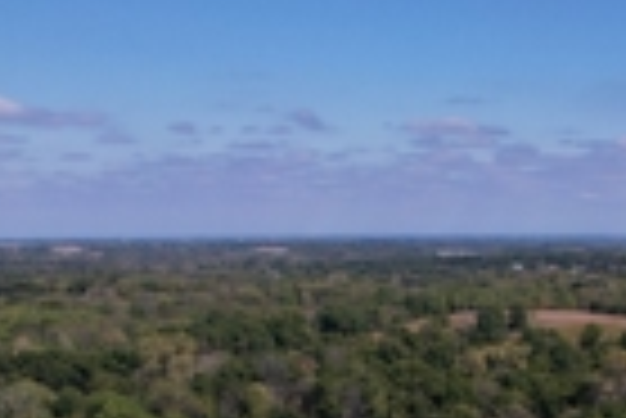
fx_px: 1236
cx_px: 446
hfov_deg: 28.1
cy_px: 593
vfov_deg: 17.6
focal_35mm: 71
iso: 100
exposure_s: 1/100
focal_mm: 8.38
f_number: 2.8
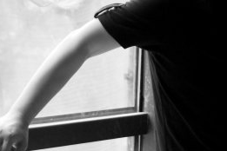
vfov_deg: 11.5
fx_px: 750
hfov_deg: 17.2
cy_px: 54
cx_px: 79
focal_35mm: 119
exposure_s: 1/60
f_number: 2.8
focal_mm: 30
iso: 500
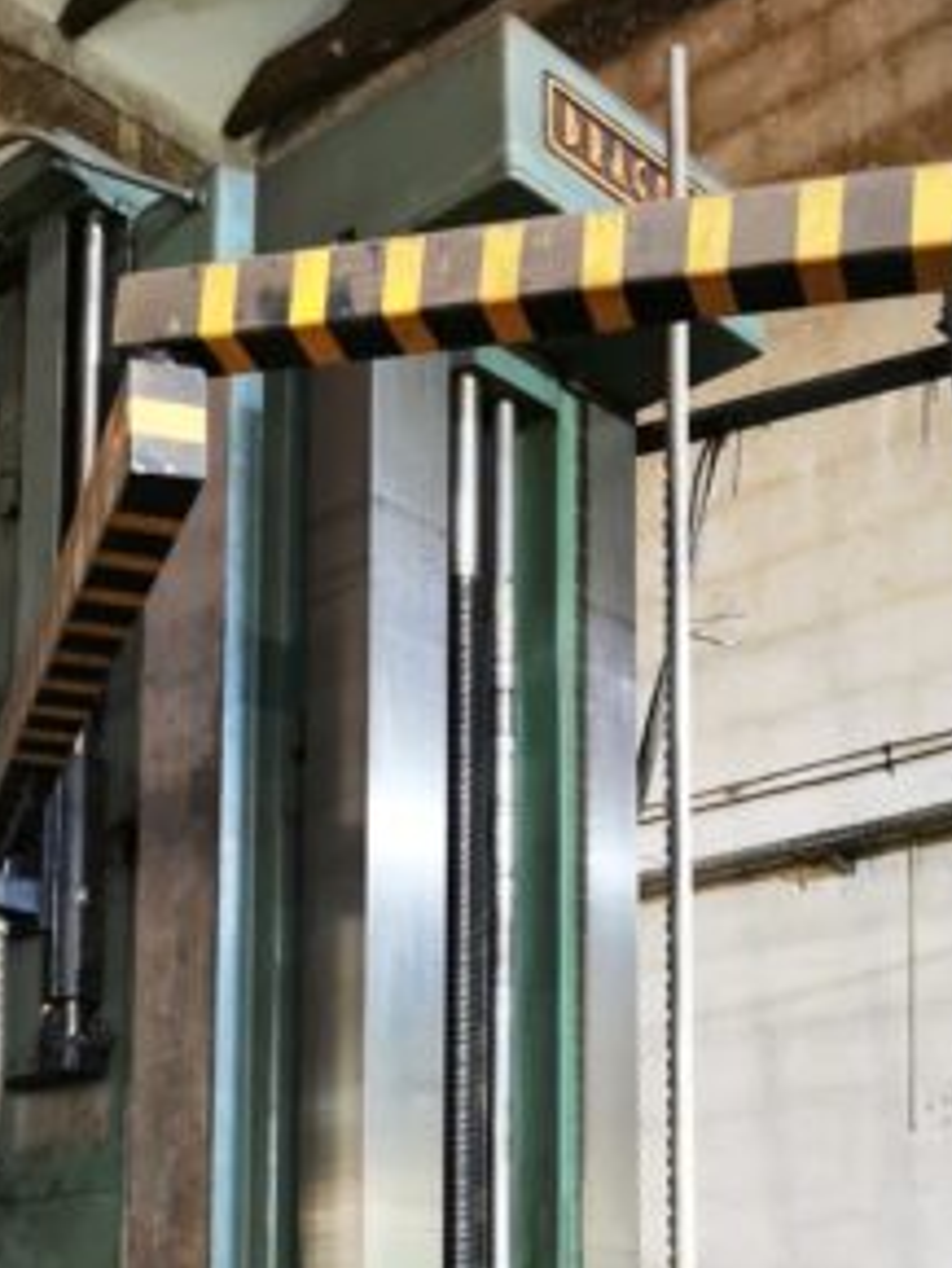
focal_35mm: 56
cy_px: 1163
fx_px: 2052
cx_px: 325
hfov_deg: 26.0
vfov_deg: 32.5
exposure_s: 1/33.3
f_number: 1.6
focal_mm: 5.56
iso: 250
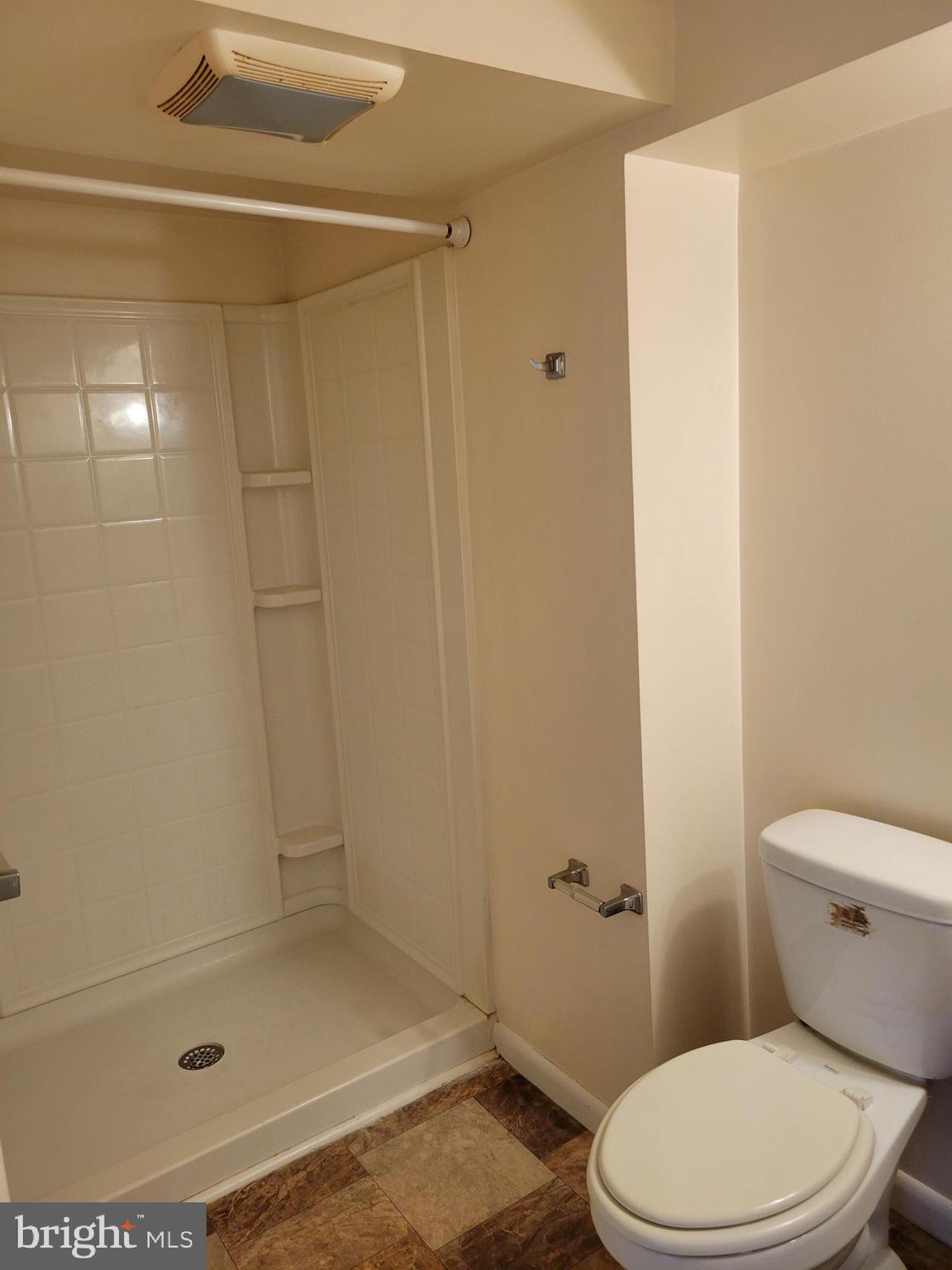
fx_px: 953
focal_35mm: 26
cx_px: 476
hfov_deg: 53.1
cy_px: 635
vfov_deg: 67.3
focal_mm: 5.4
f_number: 1.8
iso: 250
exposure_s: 1/60
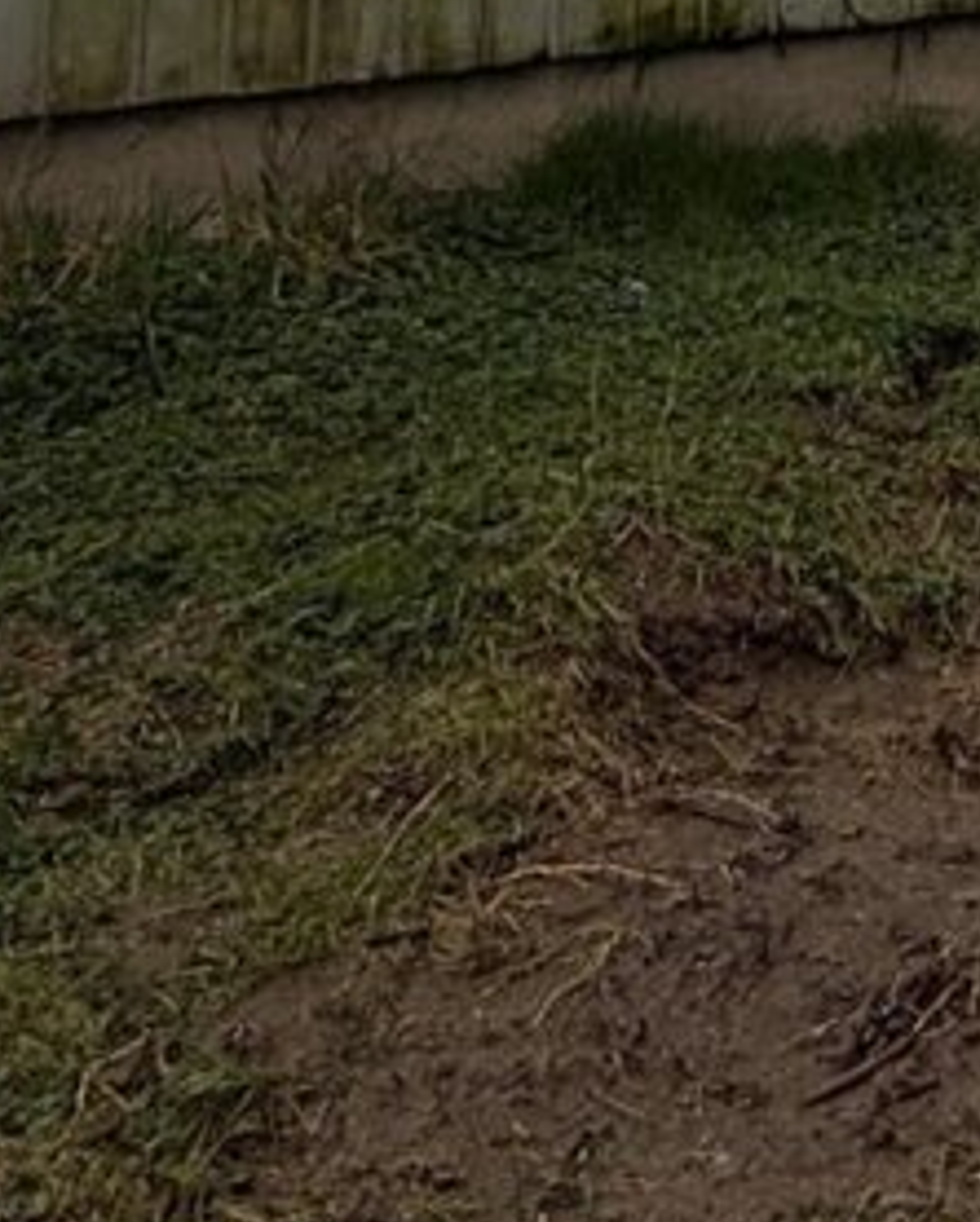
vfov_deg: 21.9
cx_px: 1474
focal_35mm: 69
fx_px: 2499
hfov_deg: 19.4
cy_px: -706
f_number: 2.2
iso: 40
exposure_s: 1/243
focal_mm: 2.22
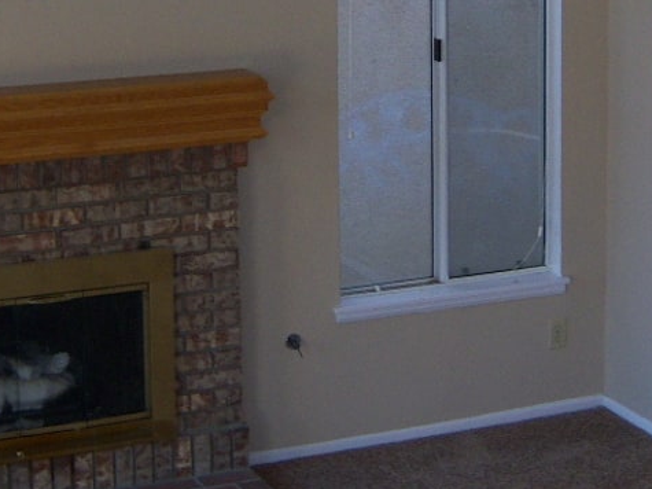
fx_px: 1902
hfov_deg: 19.4
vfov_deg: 14.4
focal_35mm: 101
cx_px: 437
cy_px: -27
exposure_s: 1/60
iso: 80
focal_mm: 7.5
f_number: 2.8
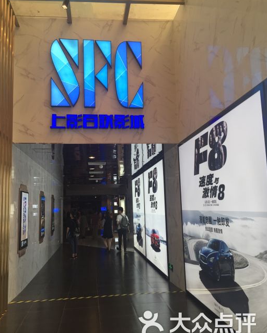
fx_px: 306
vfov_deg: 57.2
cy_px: 168
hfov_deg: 47.1
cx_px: 132
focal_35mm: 31
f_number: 2.2
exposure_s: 1/100
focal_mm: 4.15
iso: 32
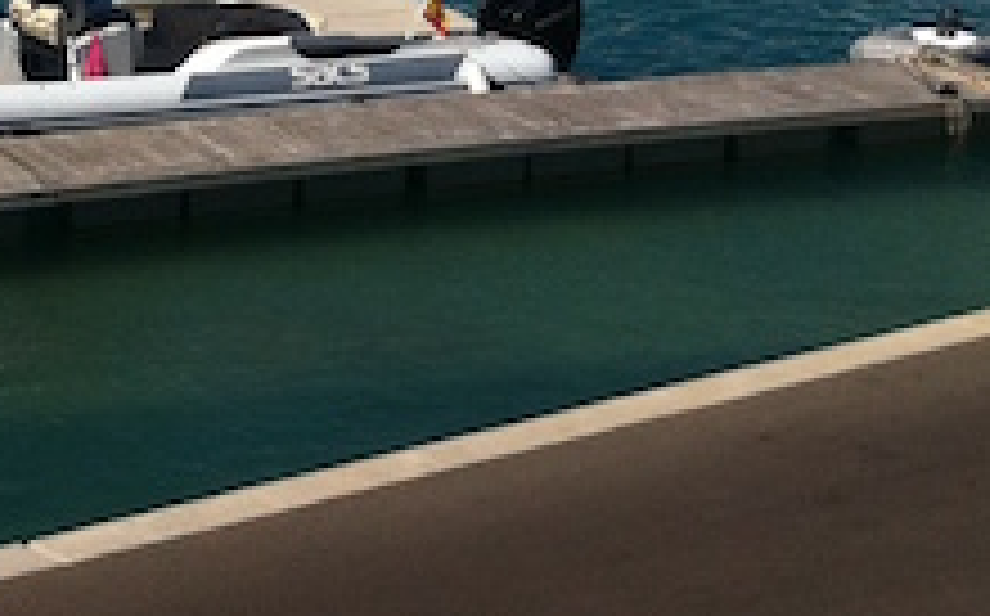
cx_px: 364
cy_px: -634
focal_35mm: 135
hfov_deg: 15.5
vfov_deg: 9.1
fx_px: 3639
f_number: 2.8
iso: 80
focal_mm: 3.85
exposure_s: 1/2320
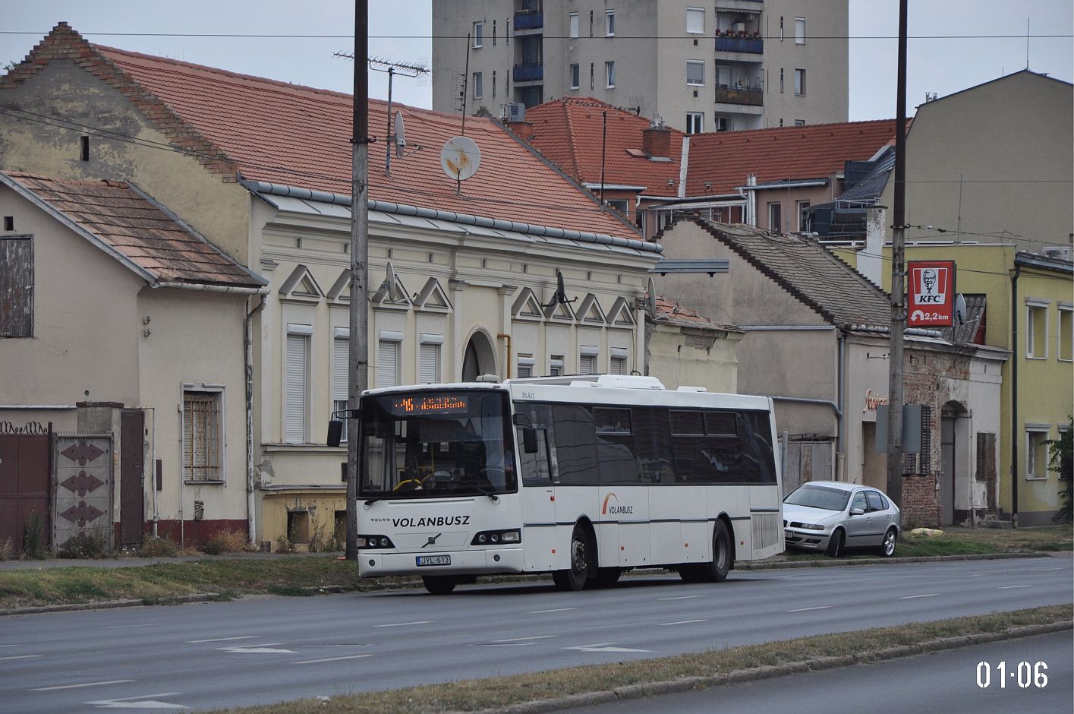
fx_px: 4693
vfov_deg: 8.7
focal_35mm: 158
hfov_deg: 13.1
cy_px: 357
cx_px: 537
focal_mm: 105
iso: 400
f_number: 5.6
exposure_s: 1/1250
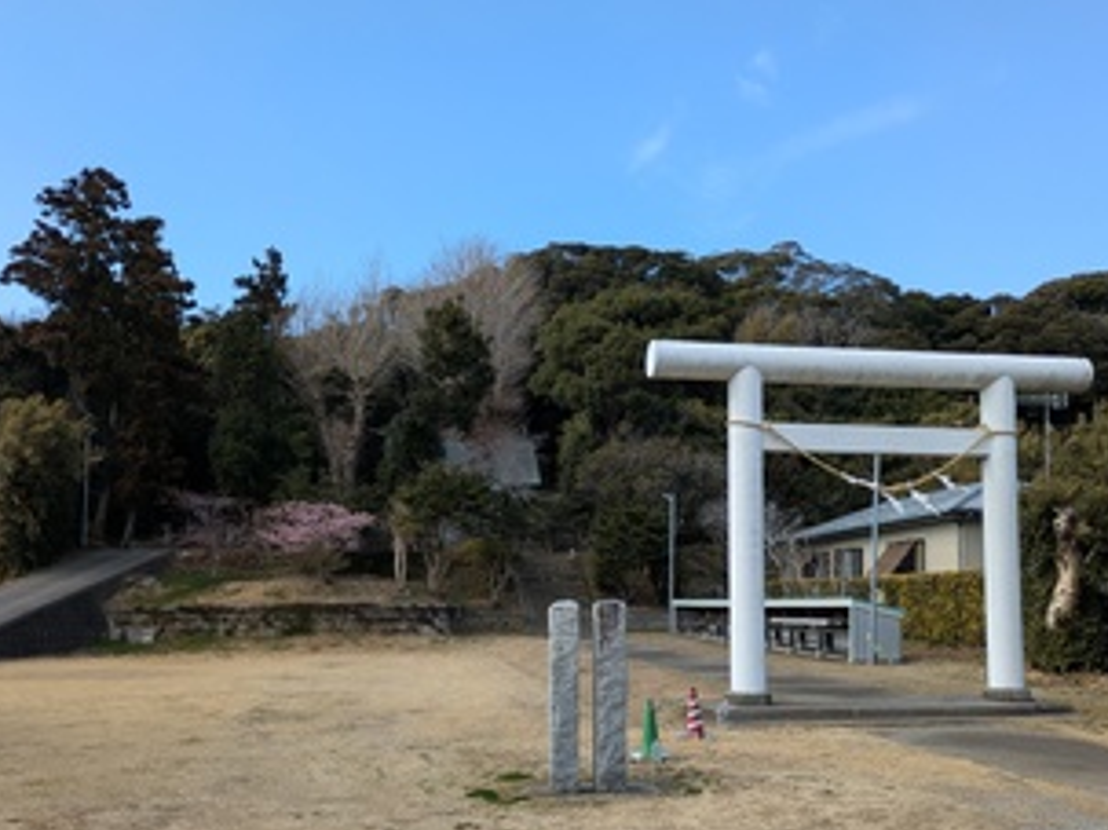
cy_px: 512
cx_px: 585
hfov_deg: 55.3
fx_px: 1056
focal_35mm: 33
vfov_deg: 42.6
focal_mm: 5.43
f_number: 1.89
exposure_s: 1/1001
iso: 53
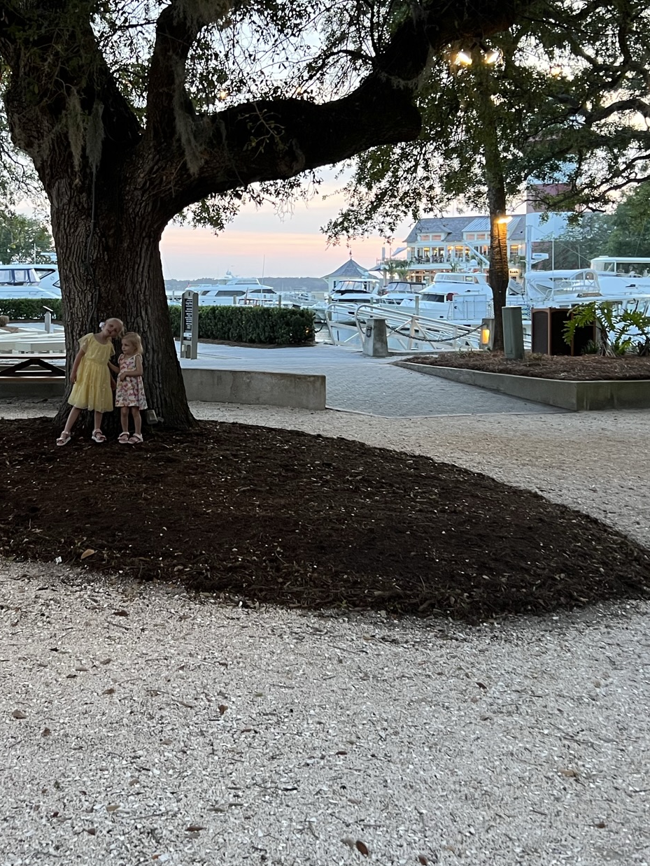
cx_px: 195
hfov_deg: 33.2
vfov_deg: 43.3
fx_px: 1076
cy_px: 302
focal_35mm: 43
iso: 160
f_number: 1.5
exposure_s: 1/60
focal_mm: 5.7
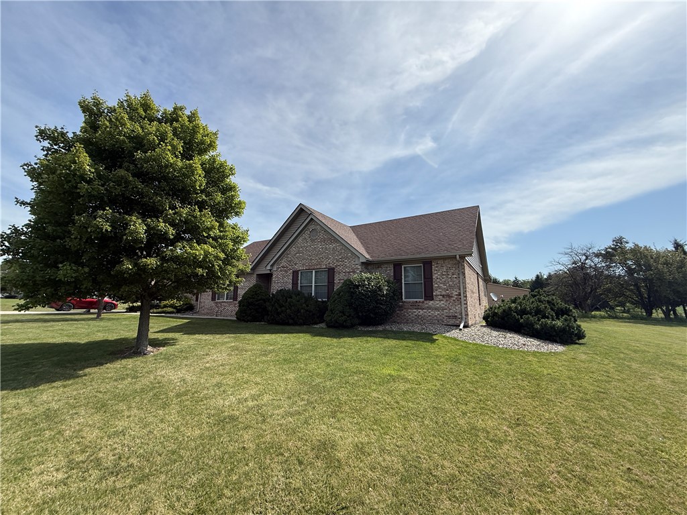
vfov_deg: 85.7
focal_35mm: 14
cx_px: 344
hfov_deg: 102.1
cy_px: 258
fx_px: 278
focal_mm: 2.22
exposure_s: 1/2841
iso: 50
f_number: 2.2
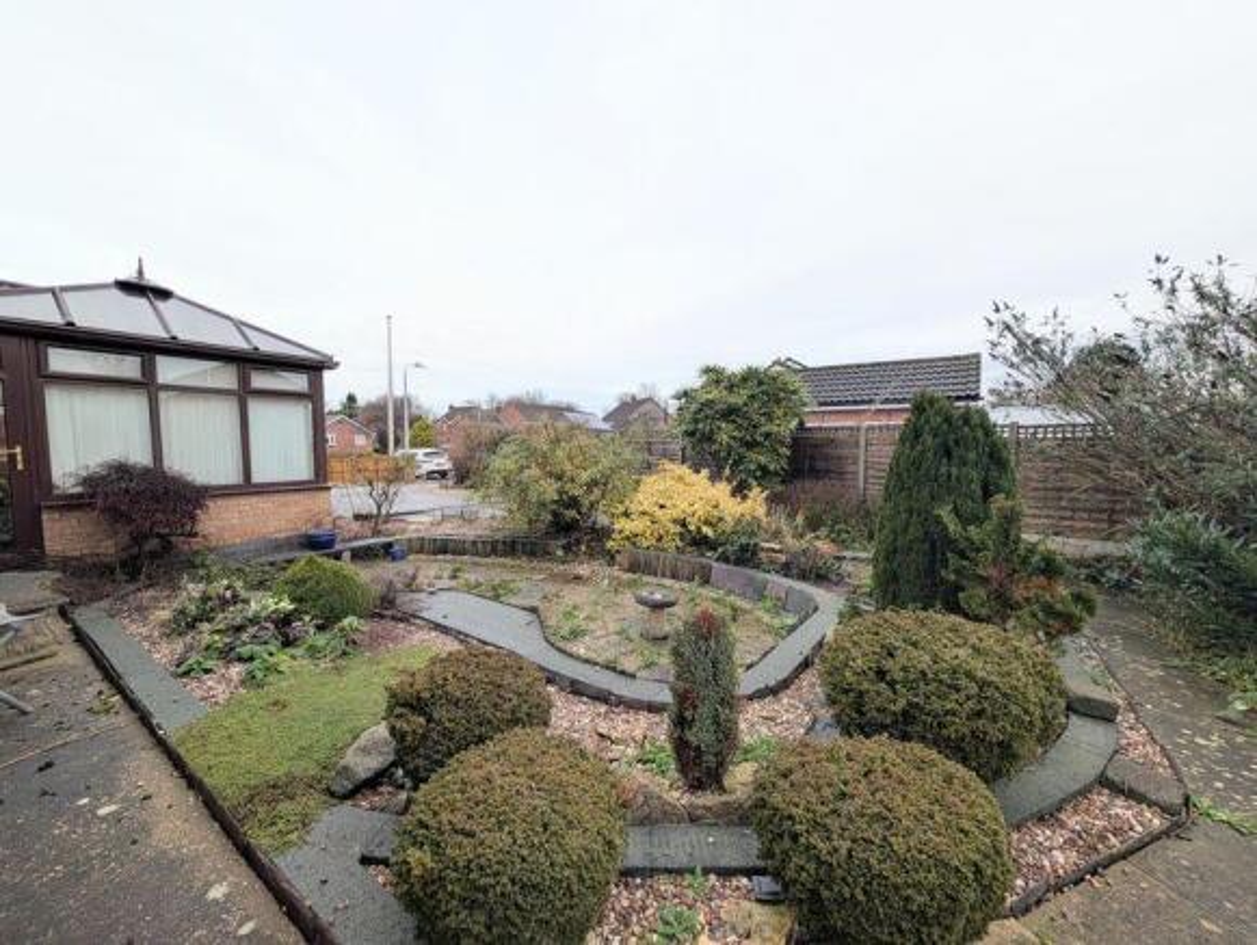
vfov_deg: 94.6
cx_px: 628
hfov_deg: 110.5
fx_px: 436
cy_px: 472
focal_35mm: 12
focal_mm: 2.02
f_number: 1.7
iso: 103
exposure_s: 1/501
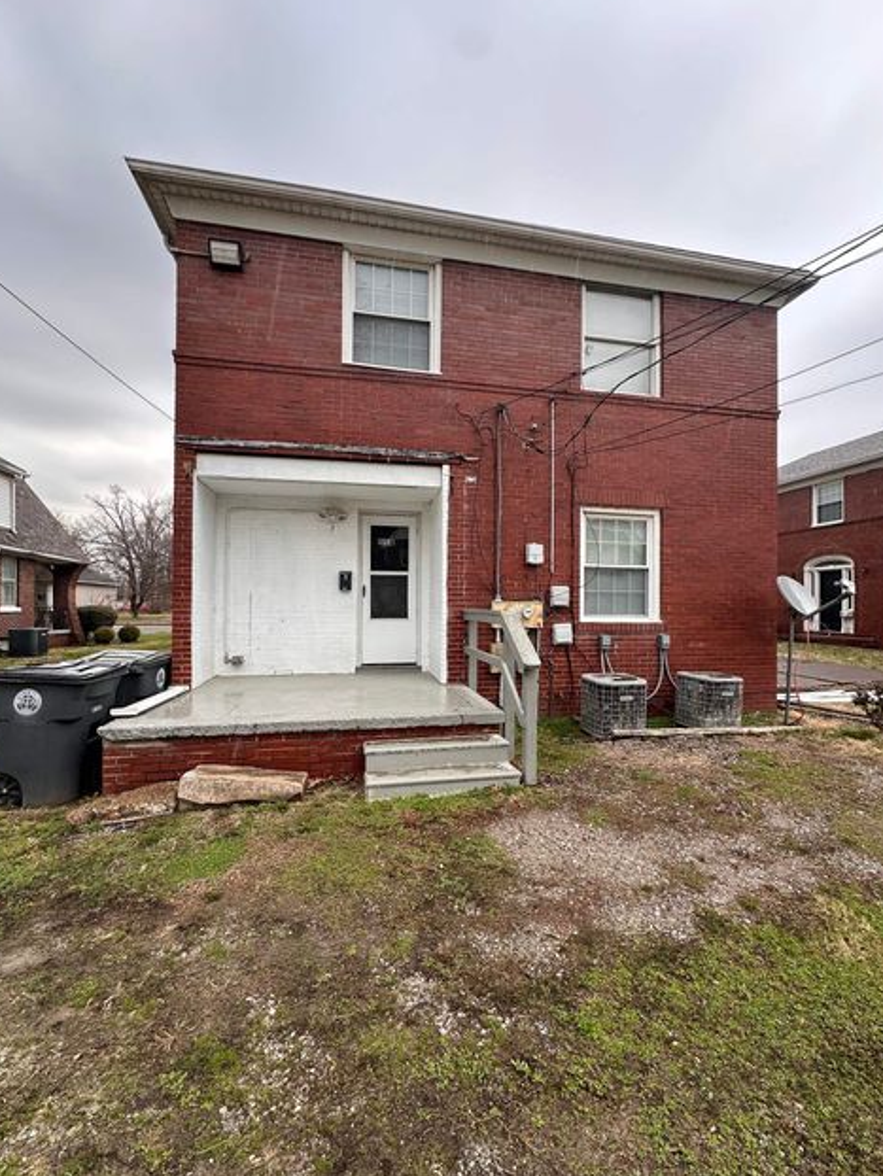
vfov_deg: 98.1
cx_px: 446
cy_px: 600
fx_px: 510
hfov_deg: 81.8
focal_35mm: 15
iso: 40
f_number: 2.2
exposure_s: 1/157
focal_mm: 2.22
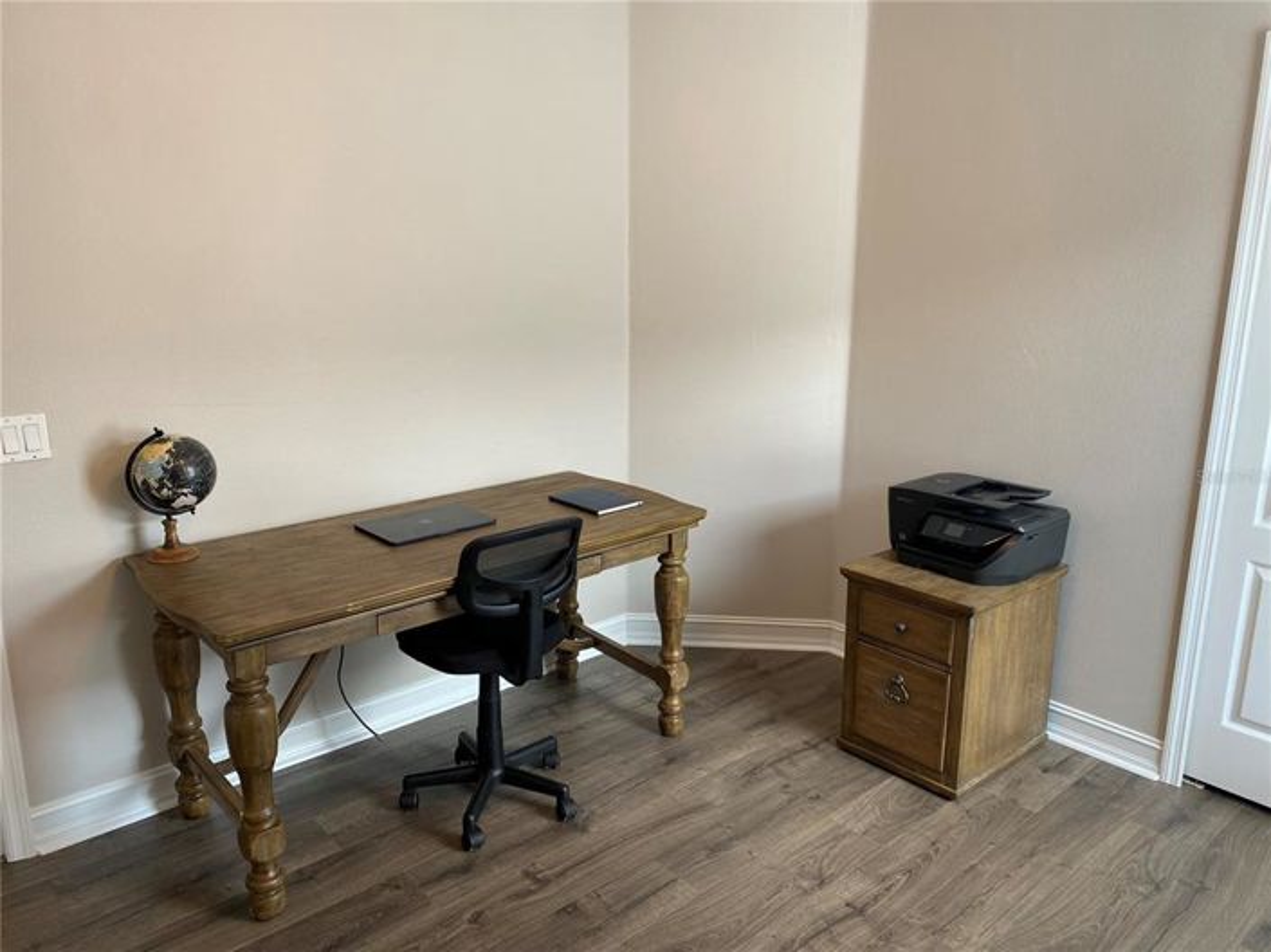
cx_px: 636
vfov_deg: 53.0
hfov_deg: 67.3
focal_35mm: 26
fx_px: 954
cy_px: 476
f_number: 1.8
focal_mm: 4.25
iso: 64
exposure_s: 1/60
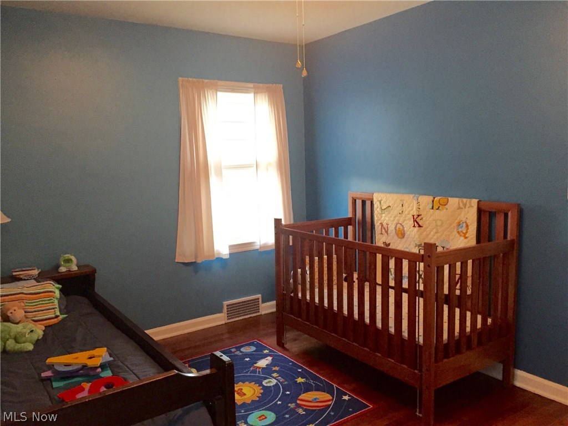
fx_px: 476
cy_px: 213
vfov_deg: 48.2
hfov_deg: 61.7
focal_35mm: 29
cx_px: 284
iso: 250
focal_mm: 4.15
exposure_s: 1/20
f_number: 2.2
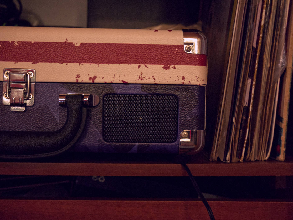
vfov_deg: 31.6
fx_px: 390
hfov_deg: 41.2
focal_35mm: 46
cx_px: 146
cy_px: 110
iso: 400
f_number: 6.3
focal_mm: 23
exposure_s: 60
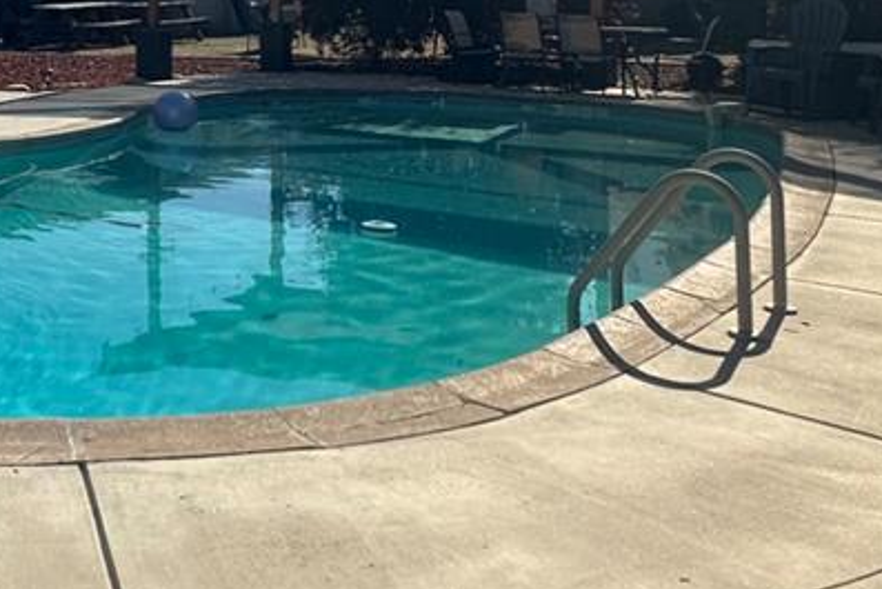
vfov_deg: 22.7
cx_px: 26
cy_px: -113
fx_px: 1348
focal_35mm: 55
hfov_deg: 33.5
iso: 50
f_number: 2.2
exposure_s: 1/4464
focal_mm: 2.22
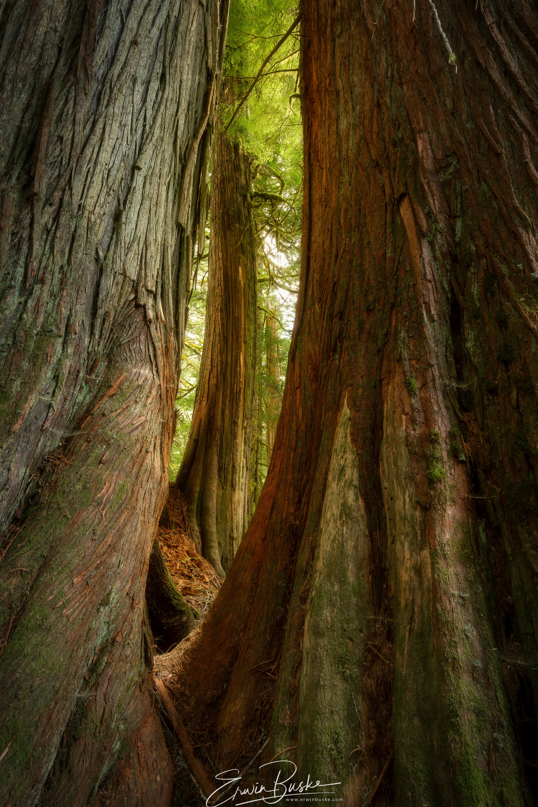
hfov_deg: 64.6
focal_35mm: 19
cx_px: 273
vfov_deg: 86.9
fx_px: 426
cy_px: 390
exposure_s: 2
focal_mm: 18
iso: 125
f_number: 16
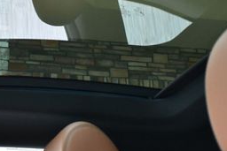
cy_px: 47
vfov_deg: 15.2
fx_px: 568
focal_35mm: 90
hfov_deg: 22.5
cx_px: 75
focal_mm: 18
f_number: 3.5
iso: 800
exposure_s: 1/200
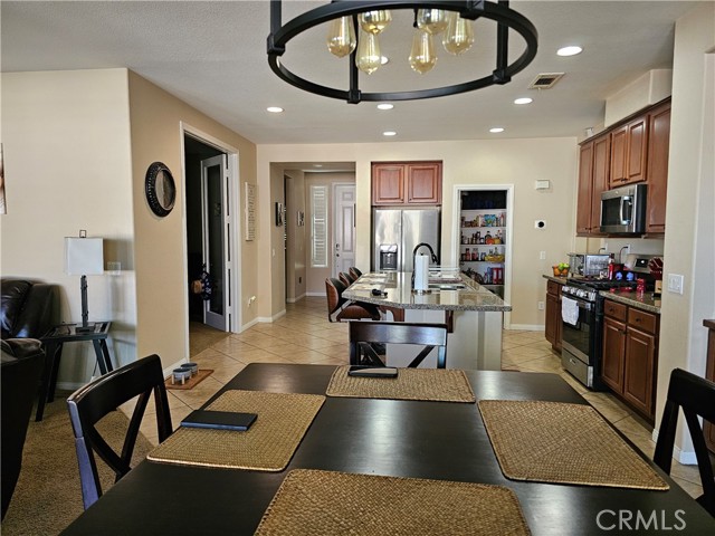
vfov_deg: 58.9
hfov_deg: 73.9
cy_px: 268
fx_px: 475
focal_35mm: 23
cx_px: 358
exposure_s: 1/120
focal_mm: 6.3
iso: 800
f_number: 1.7
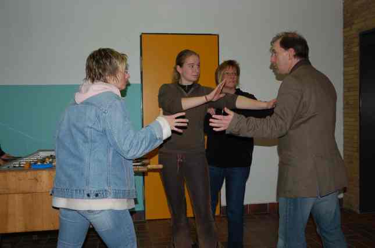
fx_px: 421
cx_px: 188
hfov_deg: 48.0
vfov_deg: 32.9
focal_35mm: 40
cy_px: 124
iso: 400
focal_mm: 27
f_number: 3.8
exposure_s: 1/60
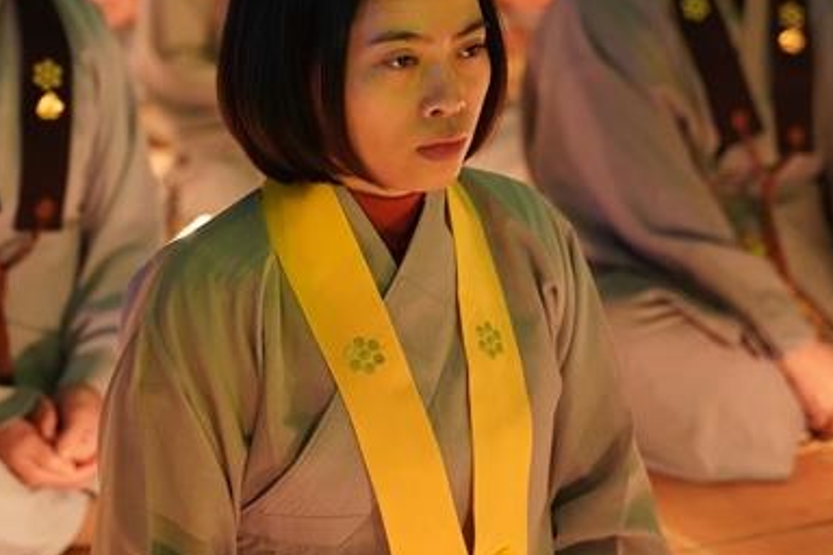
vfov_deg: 10.8
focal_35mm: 127
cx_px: 382
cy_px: 101
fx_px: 2938
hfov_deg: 16.1
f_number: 2.8
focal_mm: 75
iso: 8000
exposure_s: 1/80
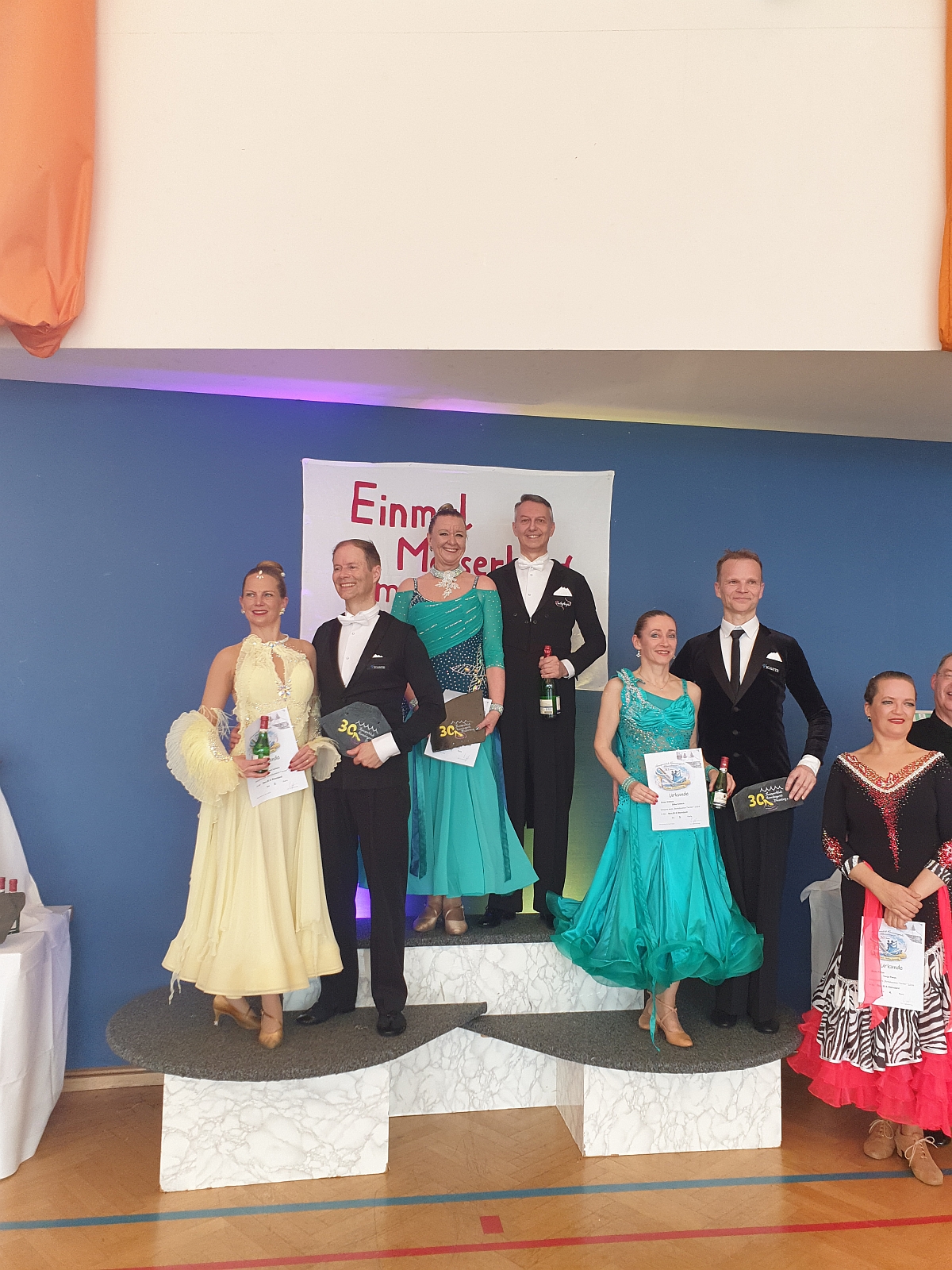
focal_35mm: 26
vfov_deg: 67.3
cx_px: 476
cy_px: 635
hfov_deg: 53.1
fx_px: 953
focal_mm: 4.3
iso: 125
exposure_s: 1/25
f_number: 2.4
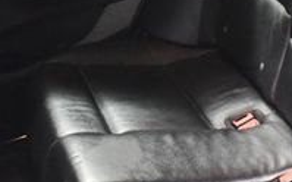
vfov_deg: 11.1
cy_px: 59
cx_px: 233
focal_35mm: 118
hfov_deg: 17.5
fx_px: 938
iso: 4500
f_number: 3.5
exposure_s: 1/60
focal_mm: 18
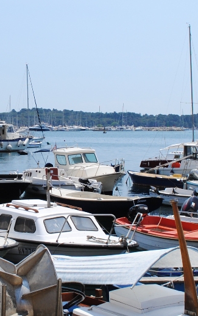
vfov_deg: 25.2
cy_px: 134
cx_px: 22
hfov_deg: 15.7
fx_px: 708
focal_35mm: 82
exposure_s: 1/320
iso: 100
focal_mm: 18
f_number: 9
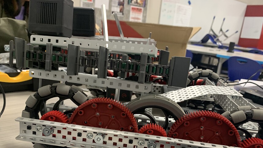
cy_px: 113
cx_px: 133
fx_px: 230
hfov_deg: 59.5
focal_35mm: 33
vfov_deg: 34.8
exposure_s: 1/60
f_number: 1.8
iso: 250
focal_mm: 4.25
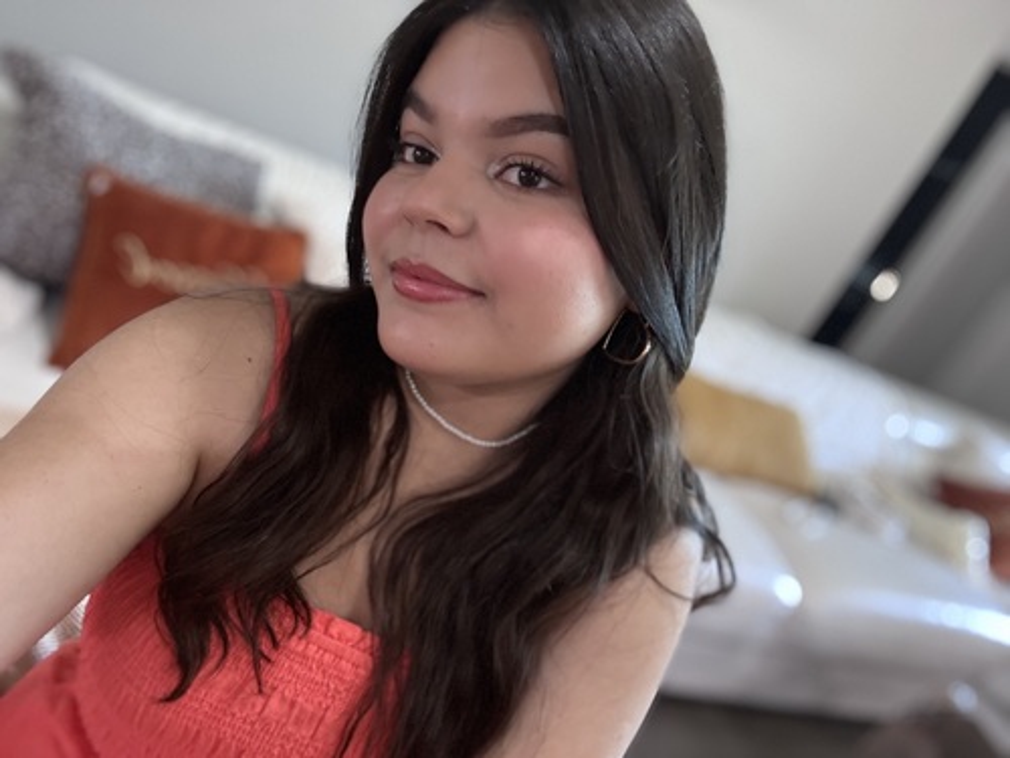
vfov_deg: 58.9
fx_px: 671
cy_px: 379
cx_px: 505
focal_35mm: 23
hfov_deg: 73.9
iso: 320
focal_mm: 2.69
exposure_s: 1/30
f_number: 1.9
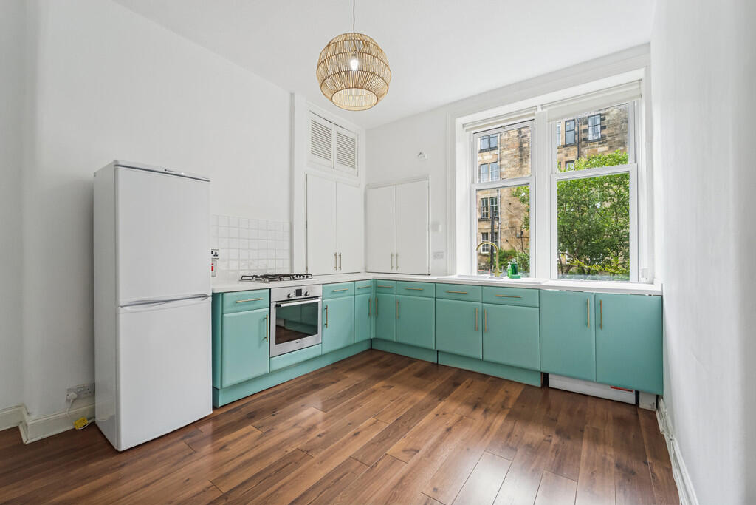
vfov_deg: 81.2
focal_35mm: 14
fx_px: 294
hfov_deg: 104.2
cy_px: 252
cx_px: 378
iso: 800
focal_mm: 14
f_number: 6.3
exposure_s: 1/100
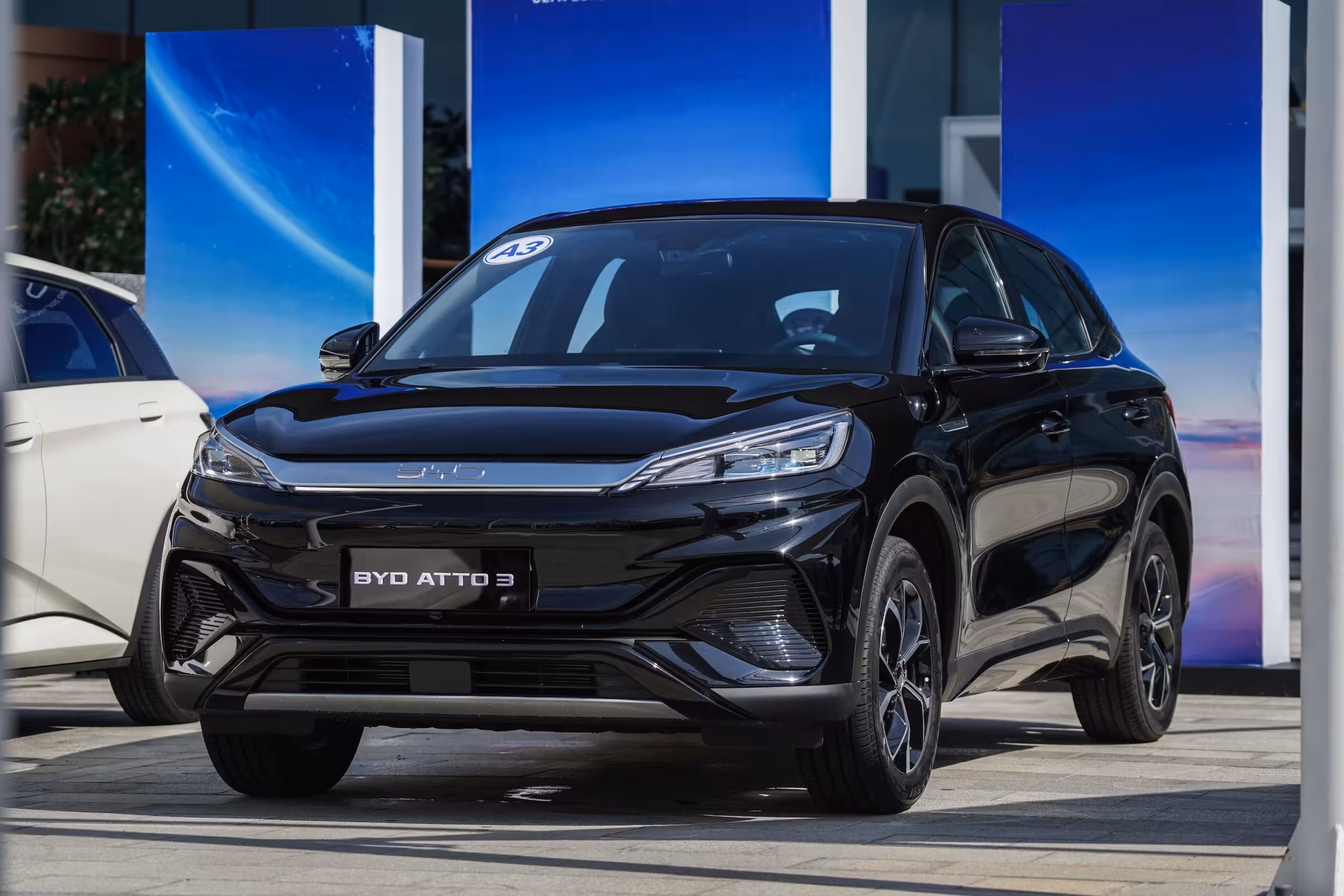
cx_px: 672
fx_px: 4069
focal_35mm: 109
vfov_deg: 12.6
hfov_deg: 18.8
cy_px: 448
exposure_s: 1/3200
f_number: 4
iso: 400
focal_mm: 109
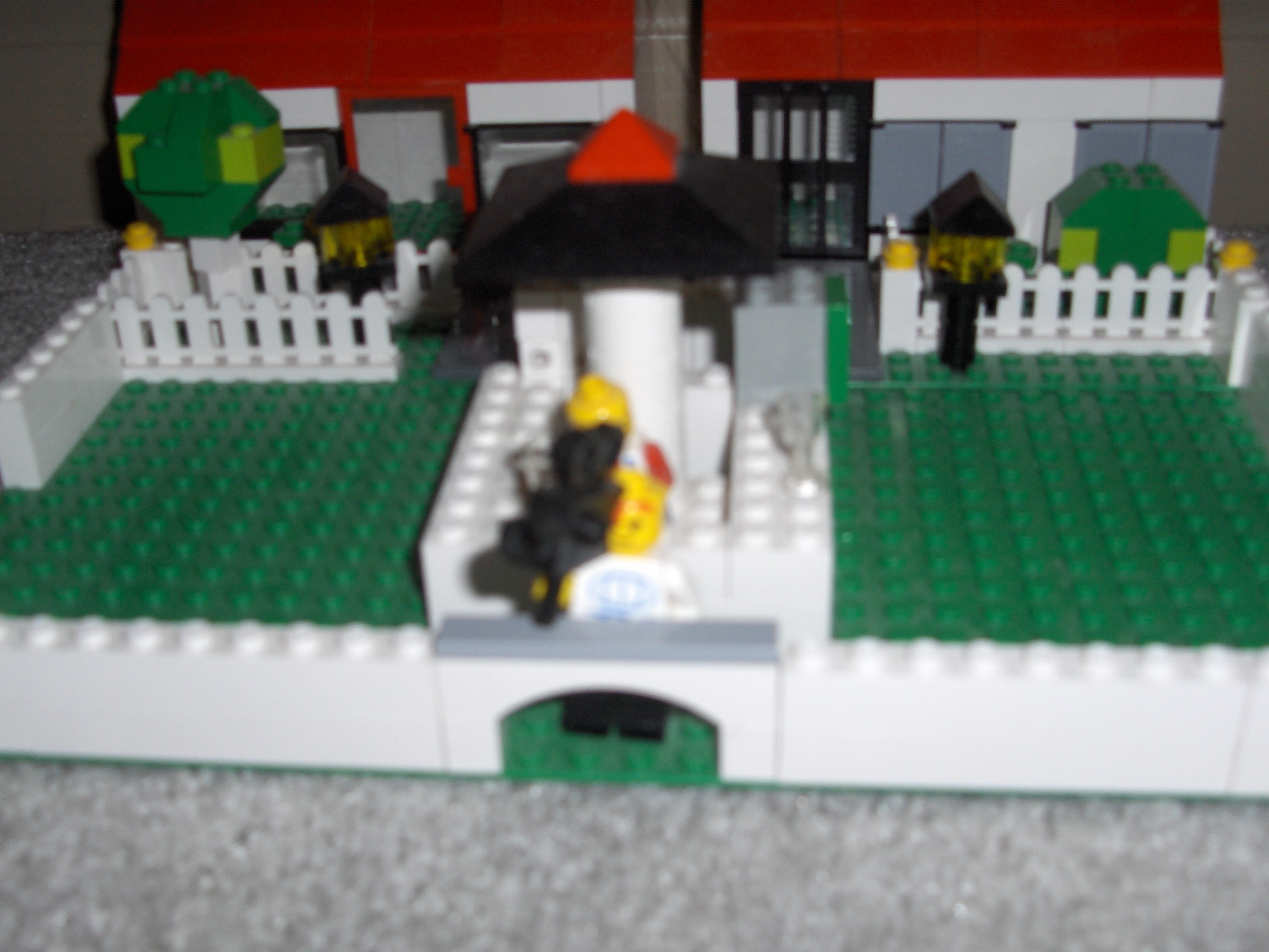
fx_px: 1613
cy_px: 476
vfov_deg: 32.9
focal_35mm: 44
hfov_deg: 42.9
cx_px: 634
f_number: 2.9
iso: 100
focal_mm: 7.4
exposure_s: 1/60
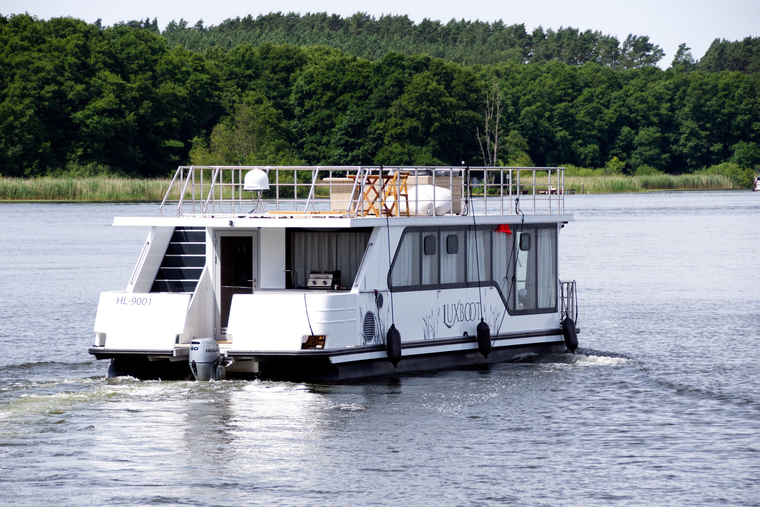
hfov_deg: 9.8
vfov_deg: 6.5
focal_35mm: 210
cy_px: 254
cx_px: 380
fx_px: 4433
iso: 400
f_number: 9
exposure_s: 1/640
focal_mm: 140
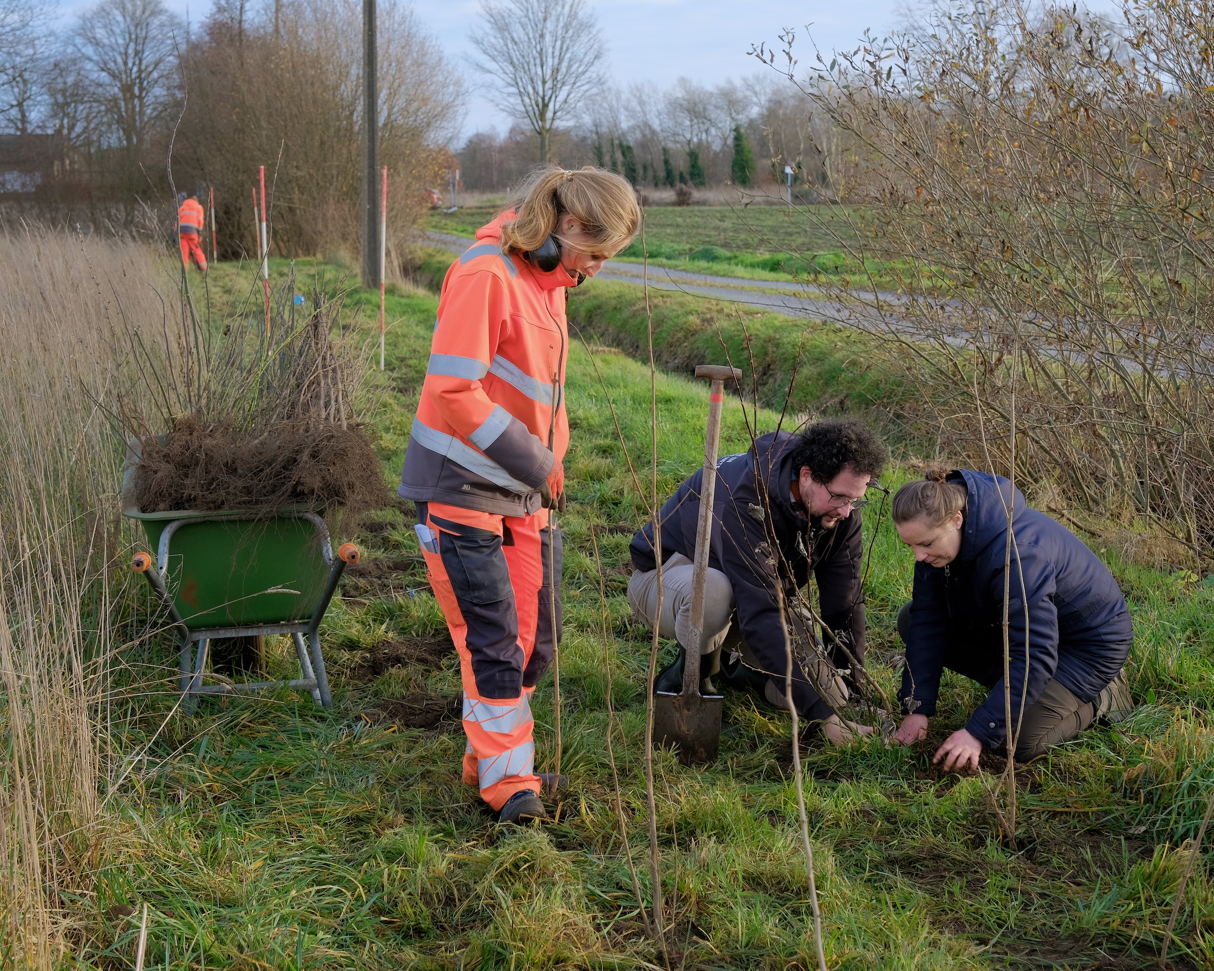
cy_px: 486
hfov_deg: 31.4
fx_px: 2156
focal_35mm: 60
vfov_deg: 25.4
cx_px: 611
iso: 400
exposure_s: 1/250
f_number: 5
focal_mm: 35.3
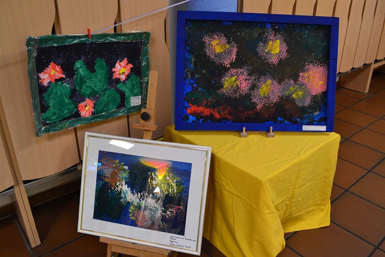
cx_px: 192
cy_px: 128
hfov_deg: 61.9
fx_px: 321
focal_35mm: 30
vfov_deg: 43.6
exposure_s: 1/15
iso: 800
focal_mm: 20
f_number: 6.3
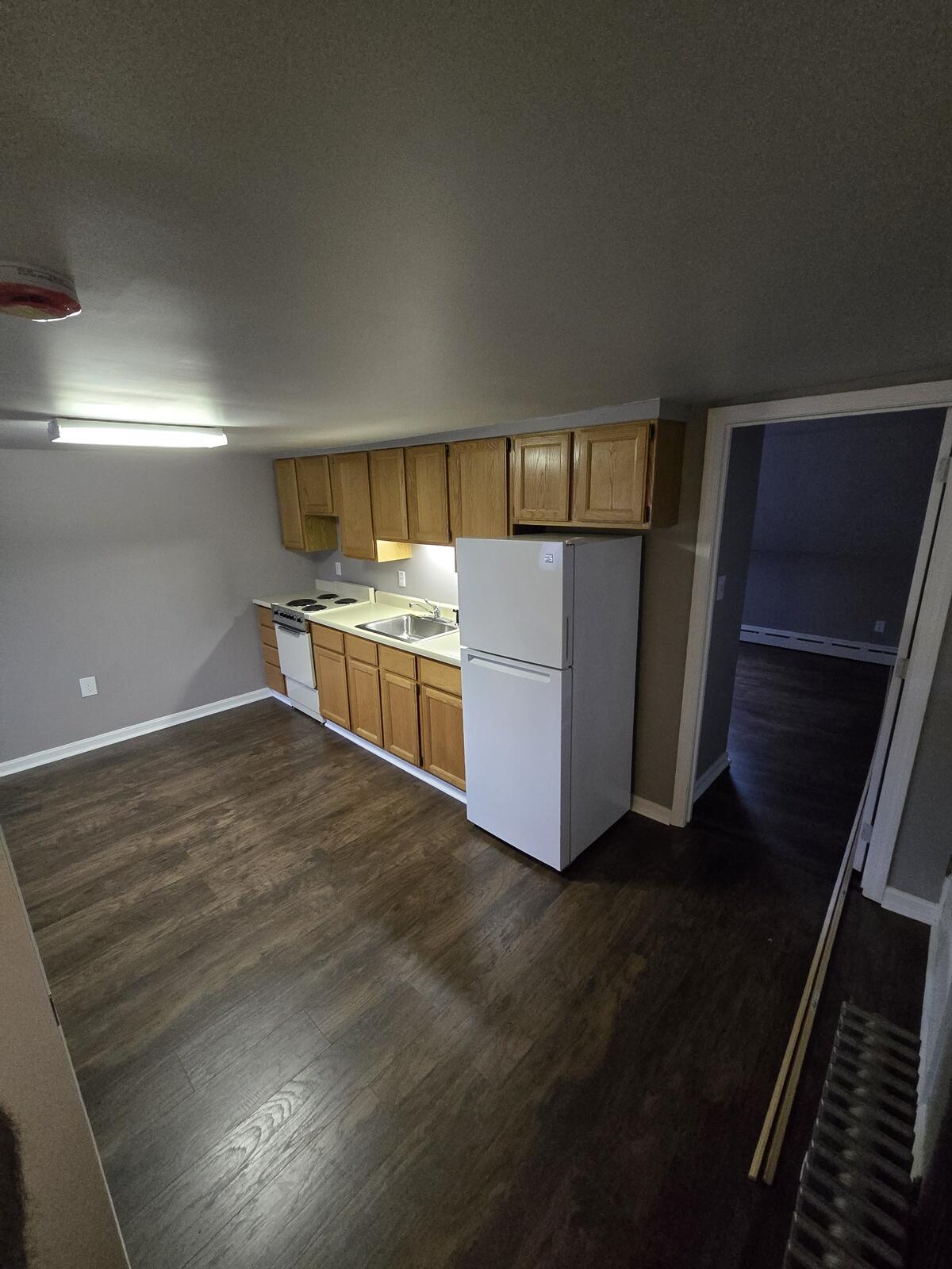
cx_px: 476
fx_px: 477
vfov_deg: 106.2
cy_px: 634
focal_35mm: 13
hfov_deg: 89.9
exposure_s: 1/60
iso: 1250
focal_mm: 2.2
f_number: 2.2
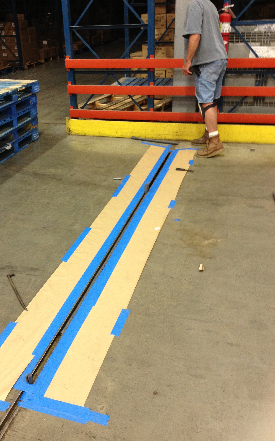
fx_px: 456
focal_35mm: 38
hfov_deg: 33.5
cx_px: 108
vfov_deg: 51.5
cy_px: 224
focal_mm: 4.28
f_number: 2.4
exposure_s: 1/20
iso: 160
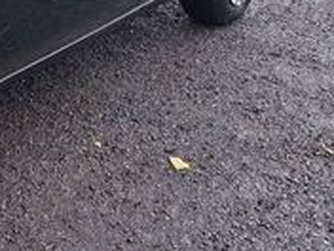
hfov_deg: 18.0
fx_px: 888
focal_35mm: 92
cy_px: -27
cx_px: -222
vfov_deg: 15.6
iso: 206
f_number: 1.8
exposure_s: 1/25
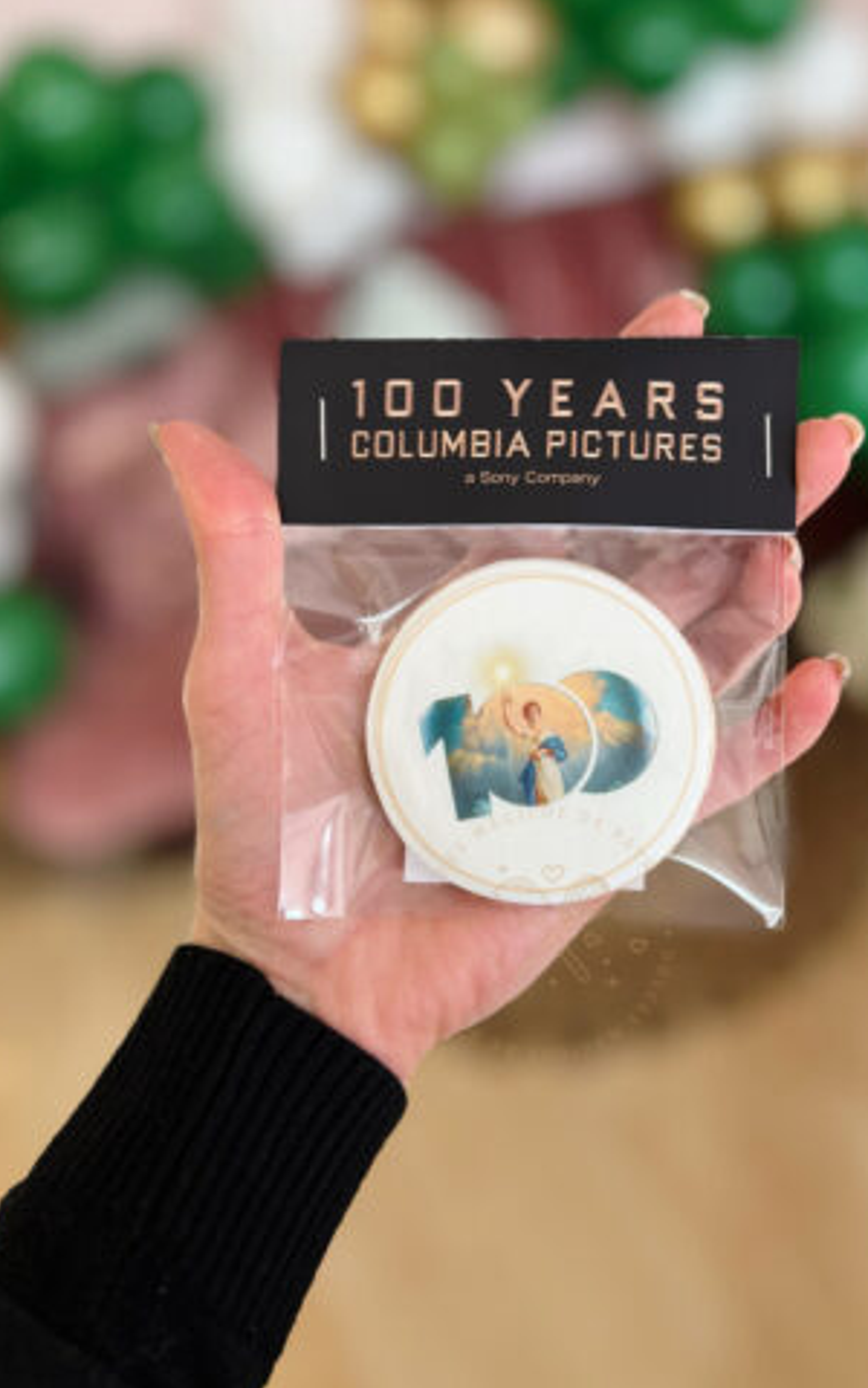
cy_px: 693
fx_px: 1098
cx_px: 534
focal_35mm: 29
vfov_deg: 64.6
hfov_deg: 42.9
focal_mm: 5.7
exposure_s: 1/66
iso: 125
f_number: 1.5
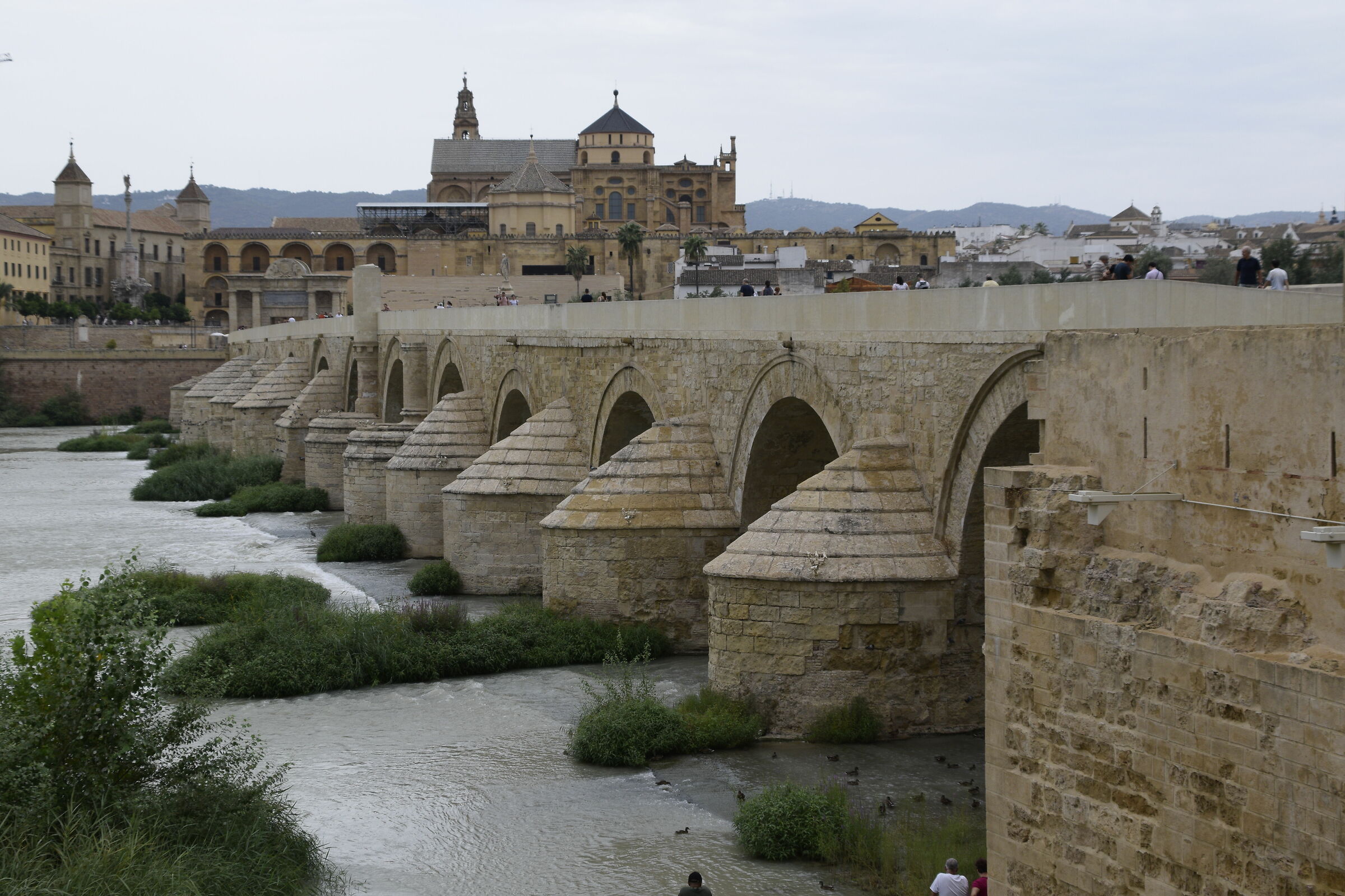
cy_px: 448
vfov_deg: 22.6
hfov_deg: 33.4
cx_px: 672
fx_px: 2241
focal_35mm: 60
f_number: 8
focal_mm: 40
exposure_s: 1/250
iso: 220
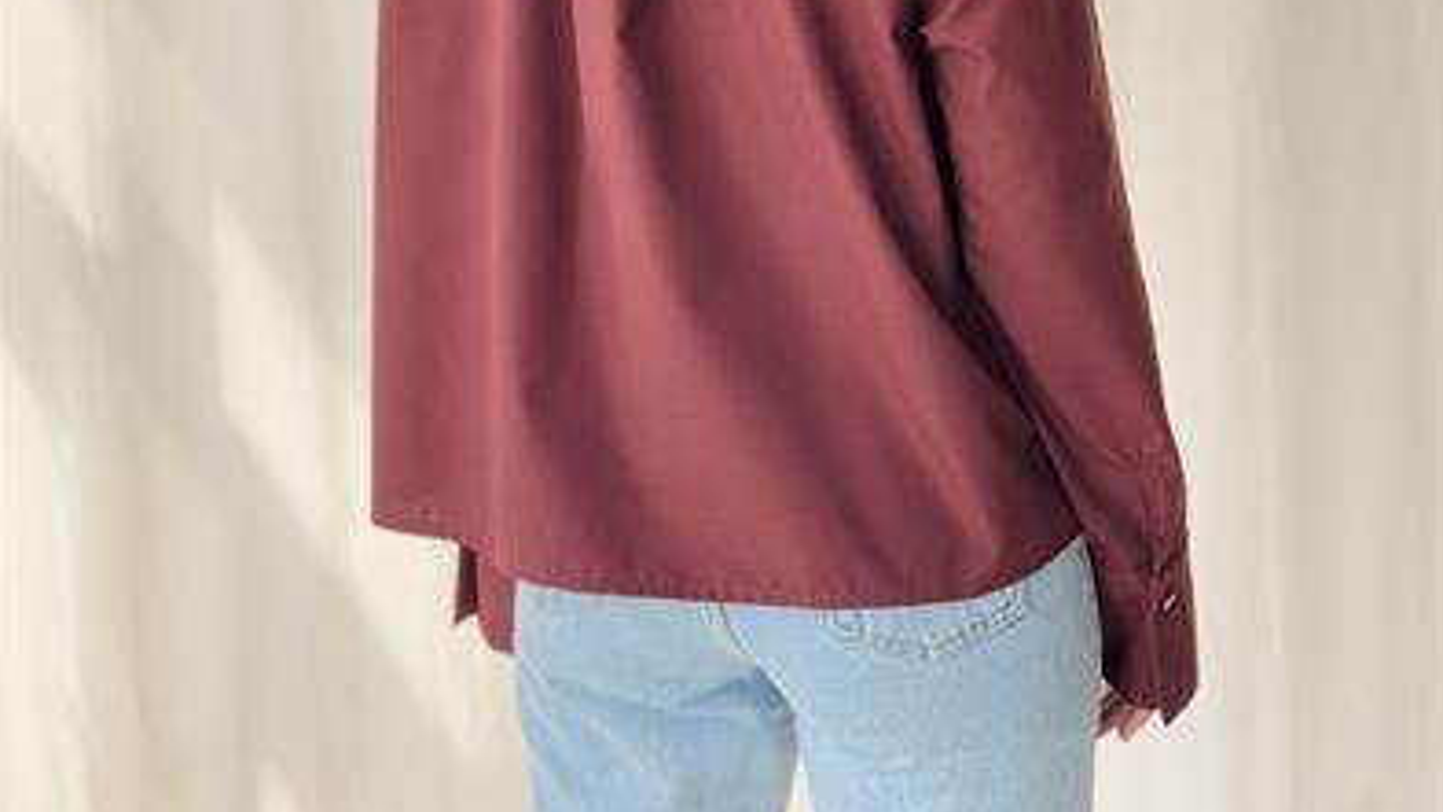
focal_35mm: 71
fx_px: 2716
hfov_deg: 29.7
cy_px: -130
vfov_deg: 16.4
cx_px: 727
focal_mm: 6.76
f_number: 1.78
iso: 64
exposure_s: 1/428
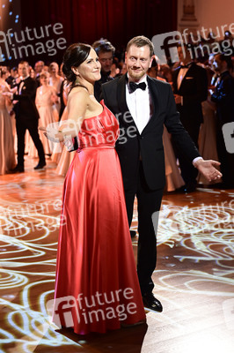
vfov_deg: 35.7
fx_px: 547
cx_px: 117
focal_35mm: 56
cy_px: 176
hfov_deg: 24.2
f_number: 2.8
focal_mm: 56
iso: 2000
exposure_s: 1/200
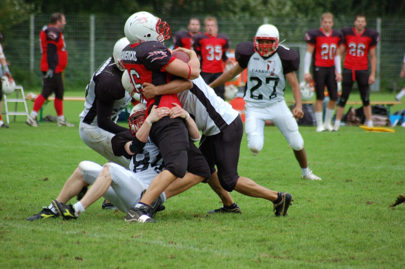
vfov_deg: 4.1
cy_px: 134
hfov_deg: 6.3
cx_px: 202
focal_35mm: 330
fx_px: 3705
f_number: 5.3
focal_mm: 220
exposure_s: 1/500
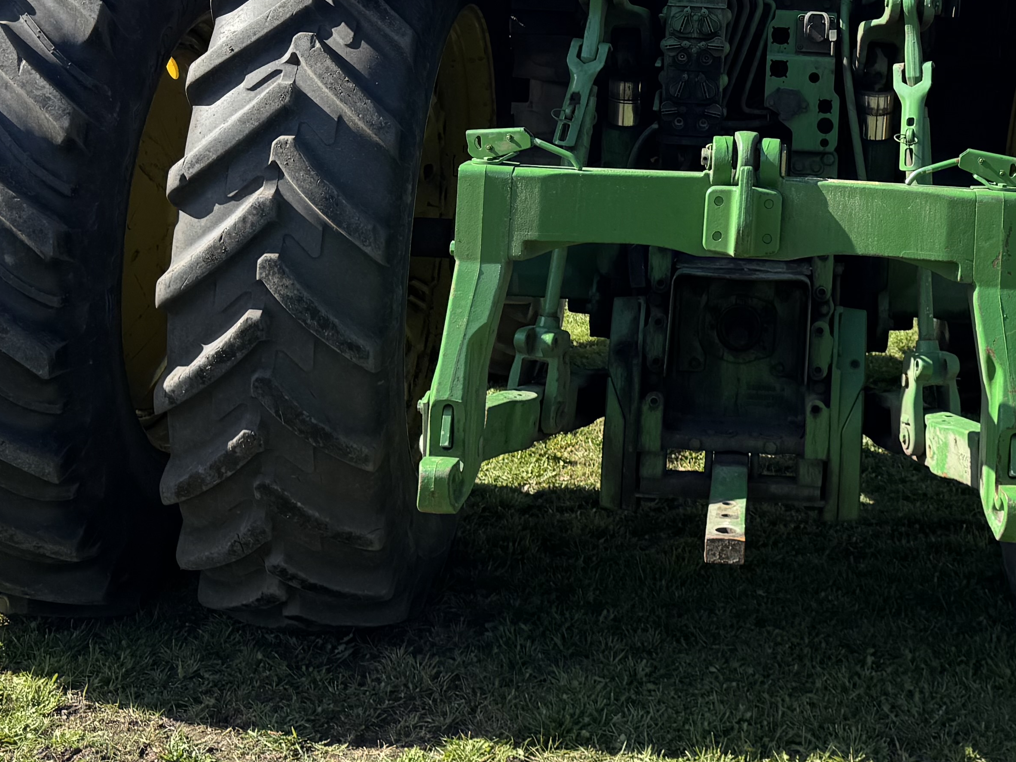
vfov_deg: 24.0
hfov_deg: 32.5
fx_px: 1702
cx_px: 783
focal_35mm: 58
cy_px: -28
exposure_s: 1/3096
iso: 80
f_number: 1.78
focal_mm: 6.76
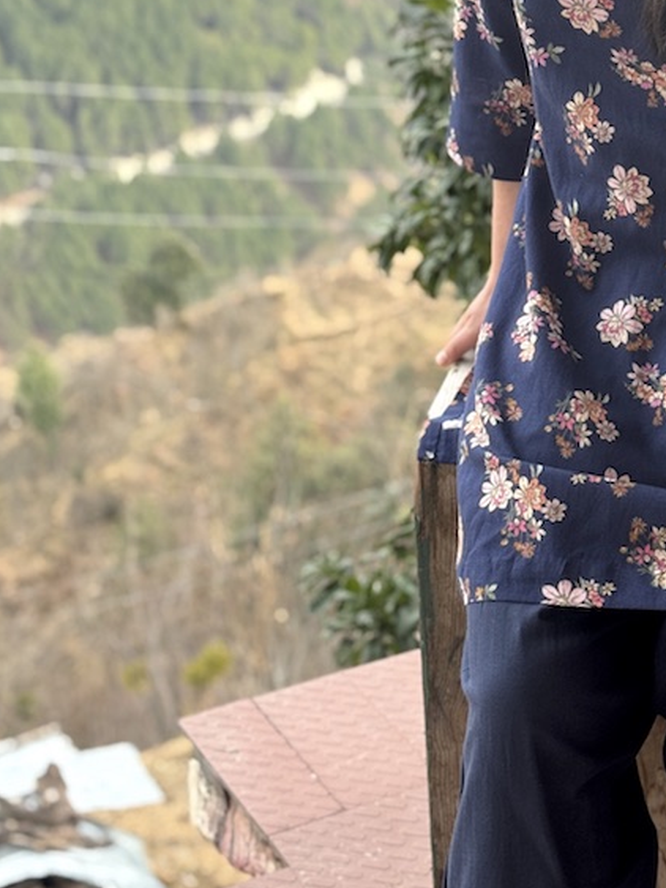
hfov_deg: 17.2
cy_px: 163
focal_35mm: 85
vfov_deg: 22.7
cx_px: 559
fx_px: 2179
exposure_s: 1/604
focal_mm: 6.76
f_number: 1.78
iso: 64
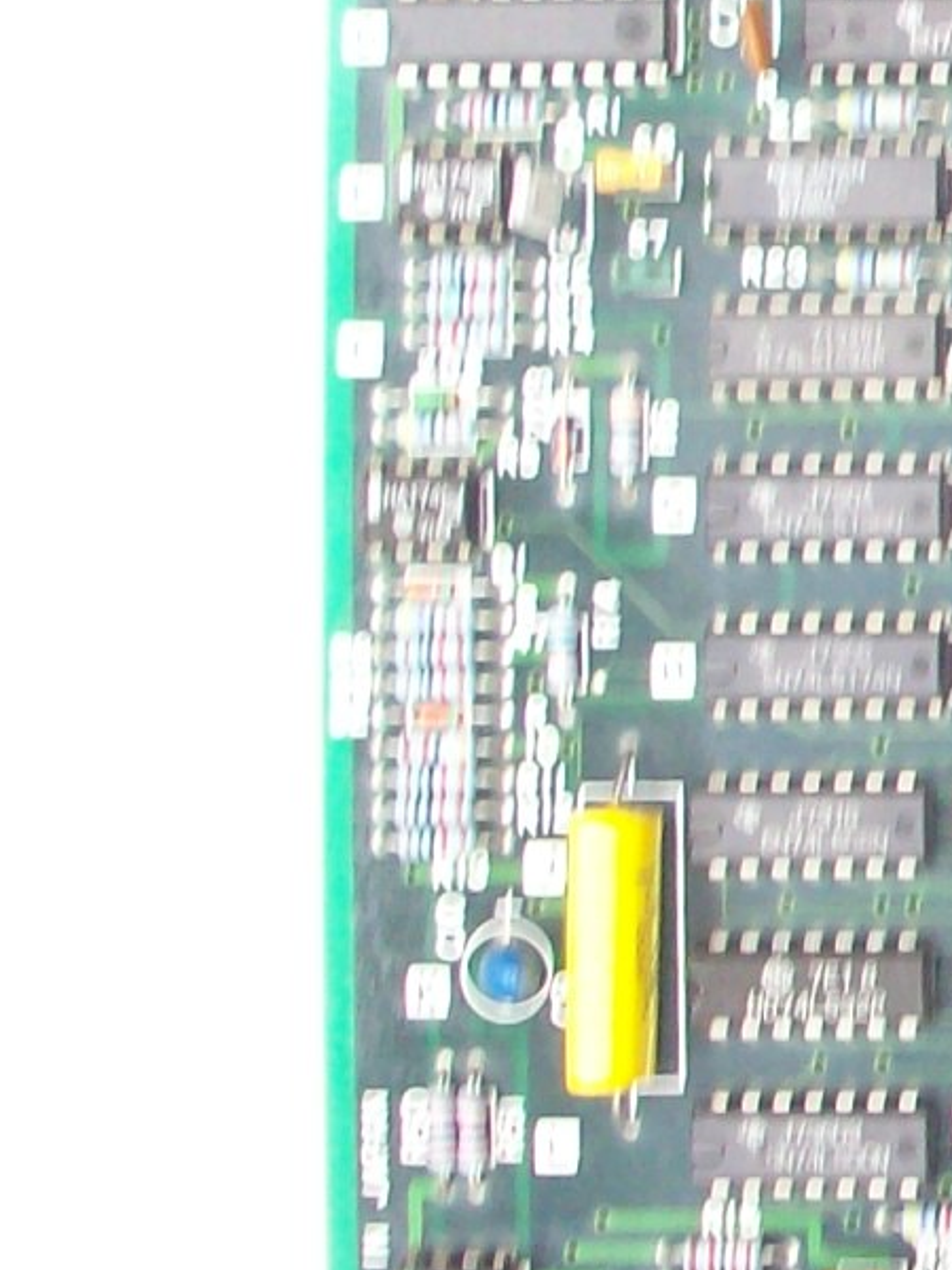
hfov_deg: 11.4
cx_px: 1982
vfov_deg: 16.9
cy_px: 466
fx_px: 4254
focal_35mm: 116
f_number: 2.8
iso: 160
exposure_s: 1/27.8
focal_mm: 5.7
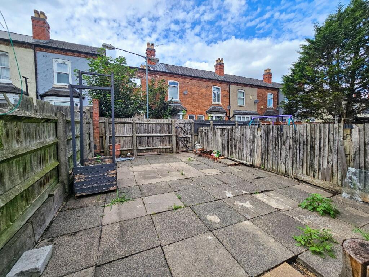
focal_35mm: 13
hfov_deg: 106.2
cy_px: 138
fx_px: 139
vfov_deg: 89.9
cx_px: 184
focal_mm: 2.2
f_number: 2.2
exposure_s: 1/1461
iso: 50
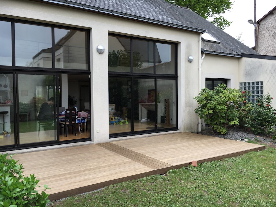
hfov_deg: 61.7
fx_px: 231
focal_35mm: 29
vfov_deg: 48.2
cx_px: 138
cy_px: 104
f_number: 2.2
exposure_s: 1/50
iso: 25
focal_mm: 4.15
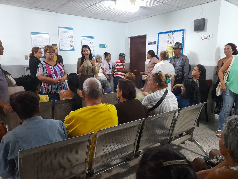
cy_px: 90
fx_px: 172
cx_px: 119
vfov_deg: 54.9
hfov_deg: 69.4
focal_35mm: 25
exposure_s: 1/24
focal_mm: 4.6
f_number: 2
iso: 640
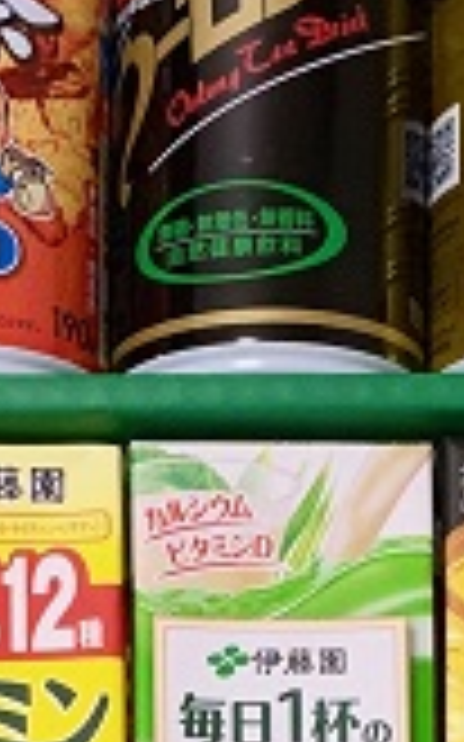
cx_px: 79
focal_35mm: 122
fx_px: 2471
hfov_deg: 10.7
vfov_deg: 15.3
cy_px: 1246
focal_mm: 4.25
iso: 320
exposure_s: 1/60
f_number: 1.8
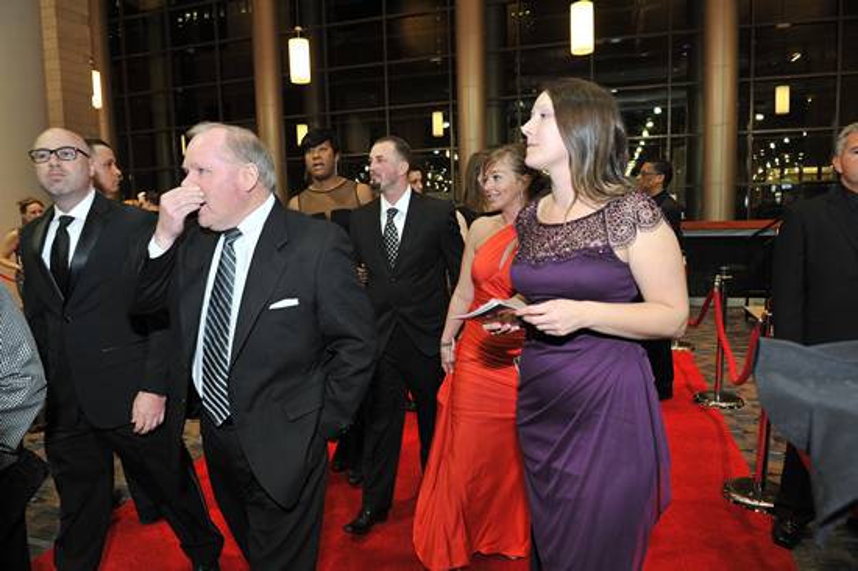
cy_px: 286
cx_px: 429
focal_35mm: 24
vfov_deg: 53.1
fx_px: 572
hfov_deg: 73.8
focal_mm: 24
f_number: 5.6
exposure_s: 1/100
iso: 1250
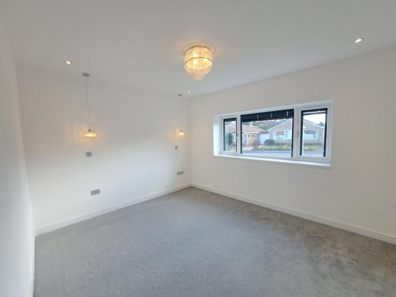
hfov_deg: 106.2
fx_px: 149
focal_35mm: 13
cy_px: 148
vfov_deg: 89.9
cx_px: 198
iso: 50
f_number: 2.2
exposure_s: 1/50
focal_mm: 1.74
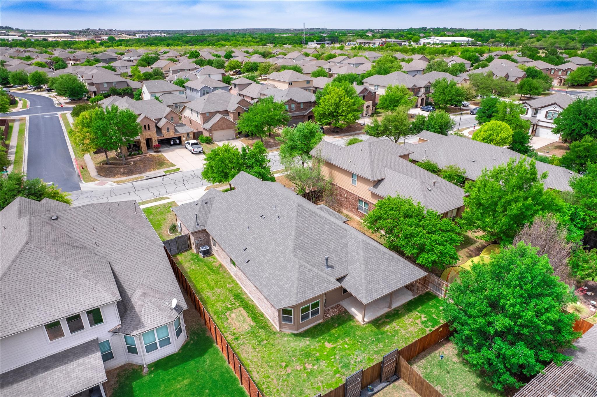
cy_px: 198
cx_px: 298
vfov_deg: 57.2
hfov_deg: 78.6
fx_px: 365
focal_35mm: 22
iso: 110
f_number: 2.8
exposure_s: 1/1600
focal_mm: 8.38
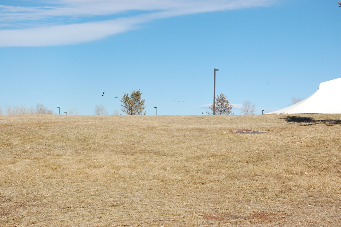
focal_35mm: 78
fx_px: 738
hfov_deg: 26.0
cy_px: 114
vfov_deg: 17.5
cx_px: 170
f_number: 11
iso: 200
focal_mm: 52
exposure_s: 1/500
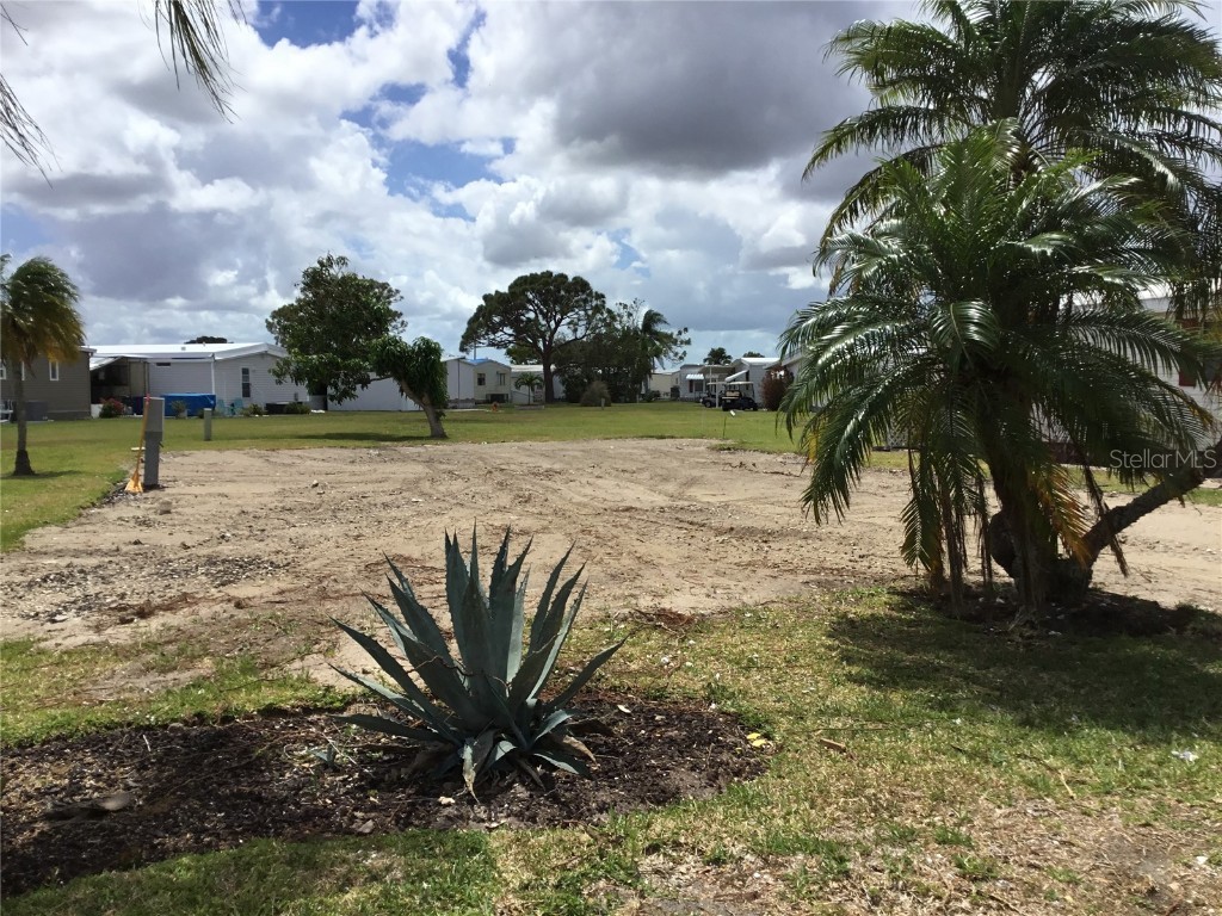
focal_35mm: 31
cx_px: 611
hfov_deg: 58.4
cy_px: 458
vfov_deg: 45.4
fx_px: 1094
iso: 25
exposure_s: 1/2469
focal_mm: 3.3
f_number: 2.4
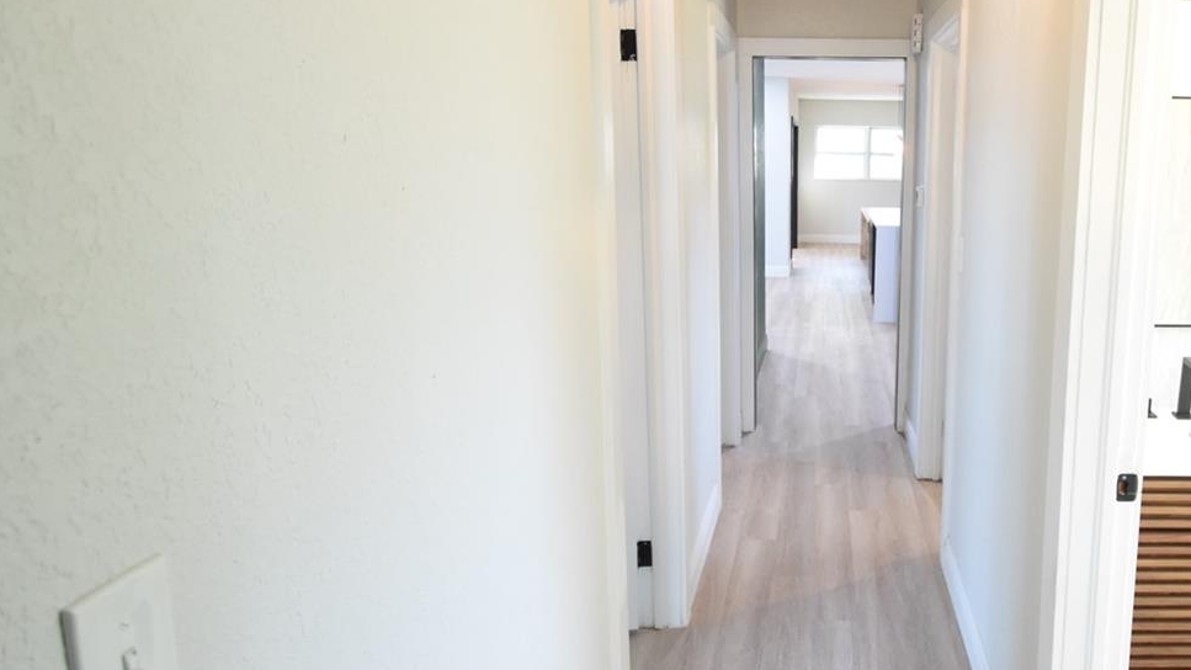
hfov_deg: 68.2
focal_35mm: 26
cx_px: 863
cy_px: 296
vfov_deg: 44.3
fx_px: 821
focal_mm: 10
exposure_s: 1/60
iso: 1400
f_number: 3.5
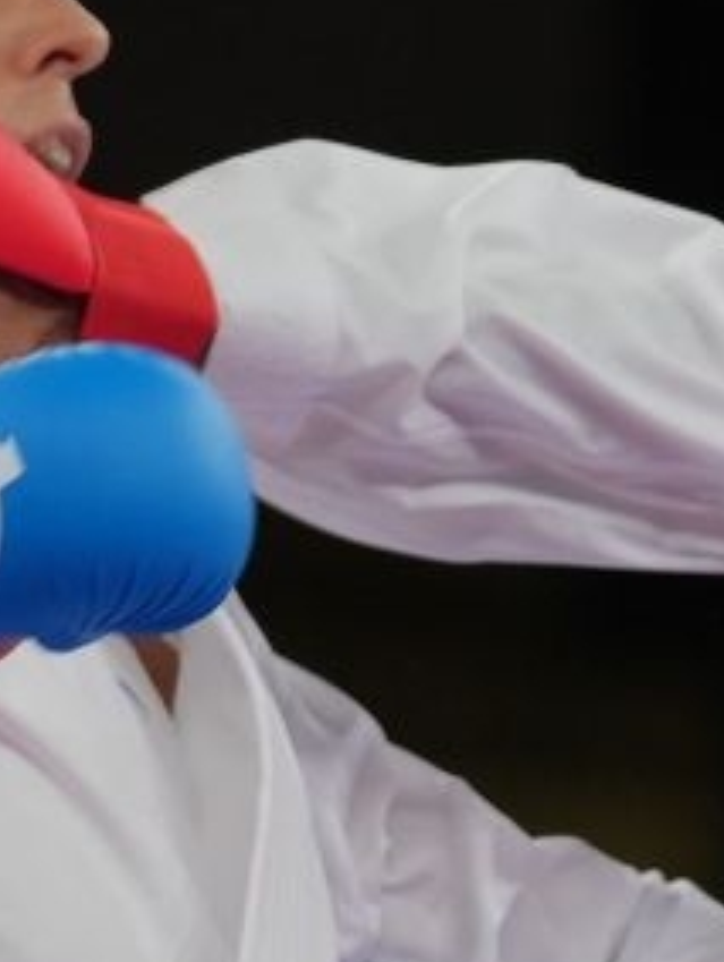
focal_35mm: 812
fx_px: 22593
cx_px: 1455
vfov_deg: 2.4
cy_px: 1421
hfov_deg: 1.8
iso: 500
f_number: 2.8
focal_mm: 133
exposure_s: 1/1000
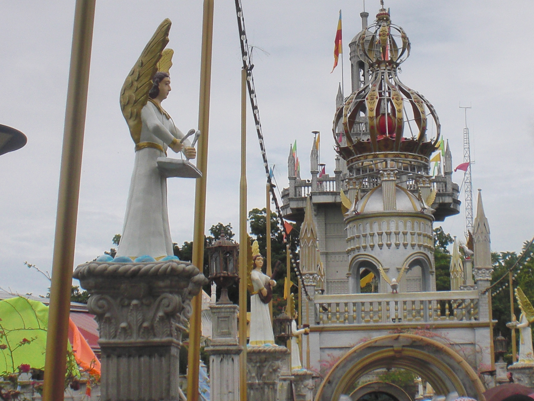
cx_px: 392
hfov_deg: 27.1
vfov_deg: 20.7
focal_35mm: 71
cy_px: 172
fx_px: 1095
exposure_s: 1/800
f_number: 5.6
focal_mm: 6.3
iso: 64
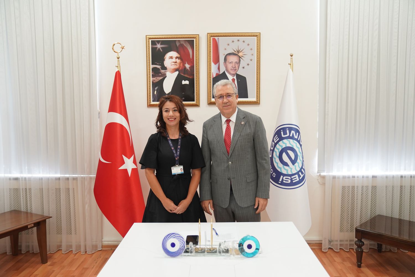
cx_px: 208
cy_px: 138
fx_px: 357
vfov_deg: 42.3
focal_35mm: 31
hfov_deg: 60.3
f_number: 3.2
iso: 1600
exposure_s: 1/125
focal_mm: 31
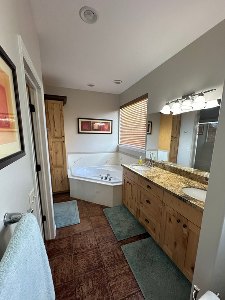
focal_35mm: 15
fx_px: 130
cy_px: 159
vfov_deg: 98.0
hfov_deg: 81.7
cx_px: 116
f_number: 2.2
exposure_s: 1/120
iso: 160
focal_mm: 2.22
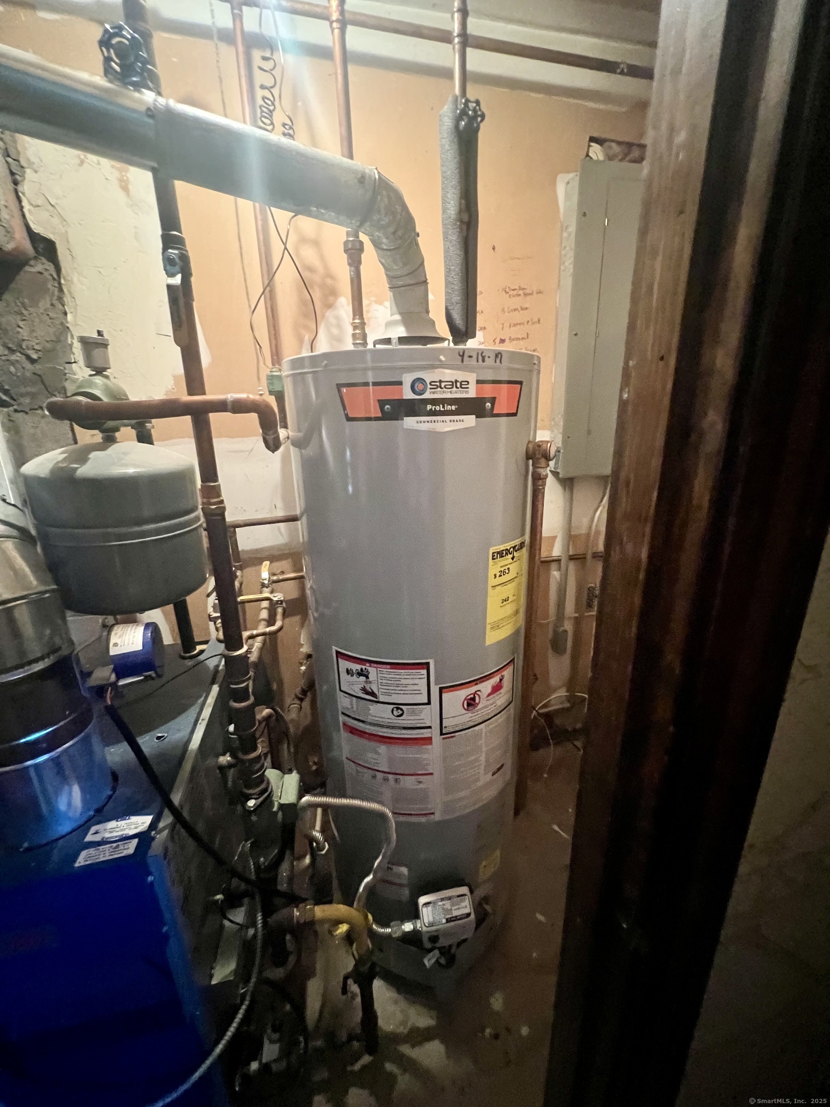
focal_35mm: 13
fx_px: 416
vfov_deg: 106.2
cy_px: 554
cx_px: 415
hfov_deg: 89.9
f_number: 1.8
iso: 800
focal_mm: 1.57
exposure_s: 1/30
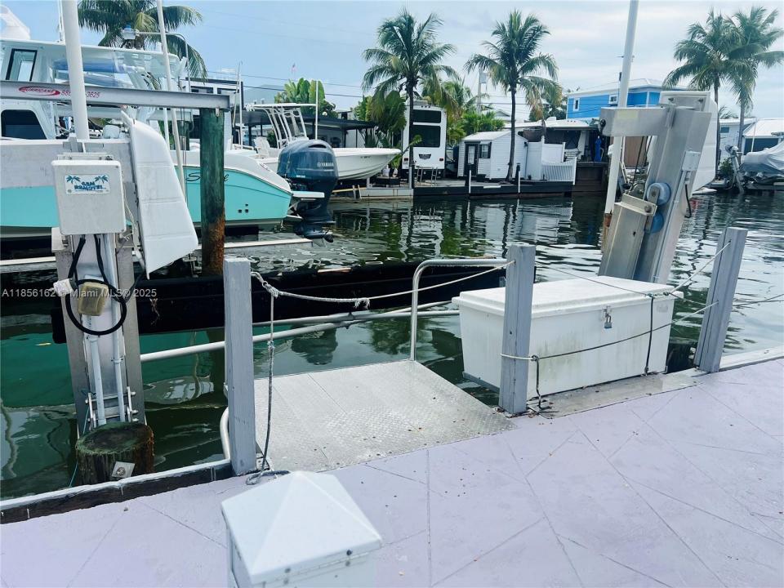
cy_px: 294
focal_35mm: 26
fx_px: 589
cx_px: 392
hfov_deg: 67.3
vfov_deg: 53.1
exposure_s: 1/3571
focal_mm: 5.7
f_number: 1.5
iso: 50
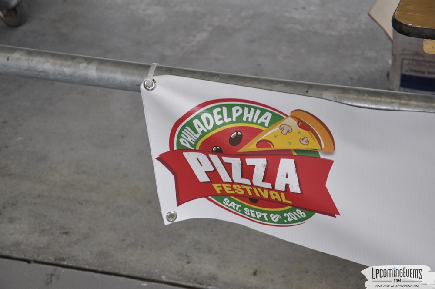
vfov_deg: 15.7
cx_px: 218
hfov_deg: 23.4
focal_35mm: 87
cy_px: 144
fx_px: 1050
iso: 400
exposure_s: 1/30
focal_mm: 58
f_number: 5
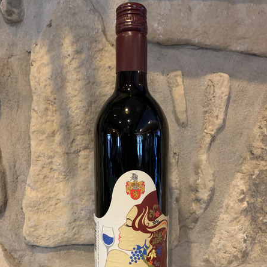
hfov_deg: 52.5
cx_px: 134
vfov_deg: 52.0
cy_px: 165
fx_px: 271
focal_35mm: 31
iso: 500
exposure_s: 1/30
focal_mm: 4.25
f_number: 1.8
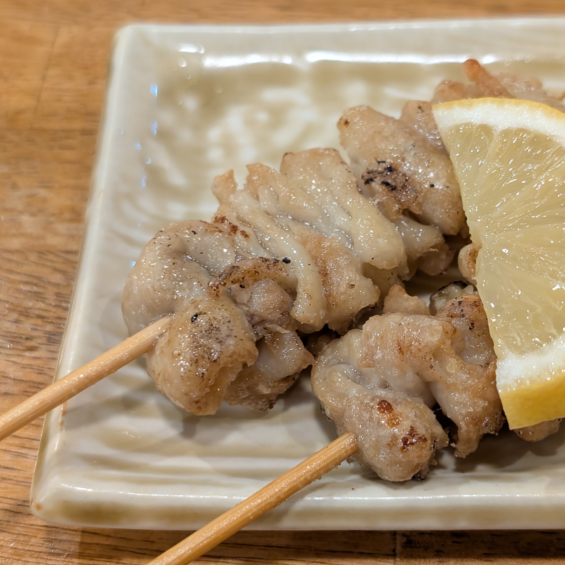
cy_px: 284
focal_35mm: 58
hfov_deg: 29.5
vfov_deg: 29.6
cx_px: 342
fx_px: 1071
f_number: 1.68
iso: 146
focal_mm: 6.9
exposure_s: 1/24
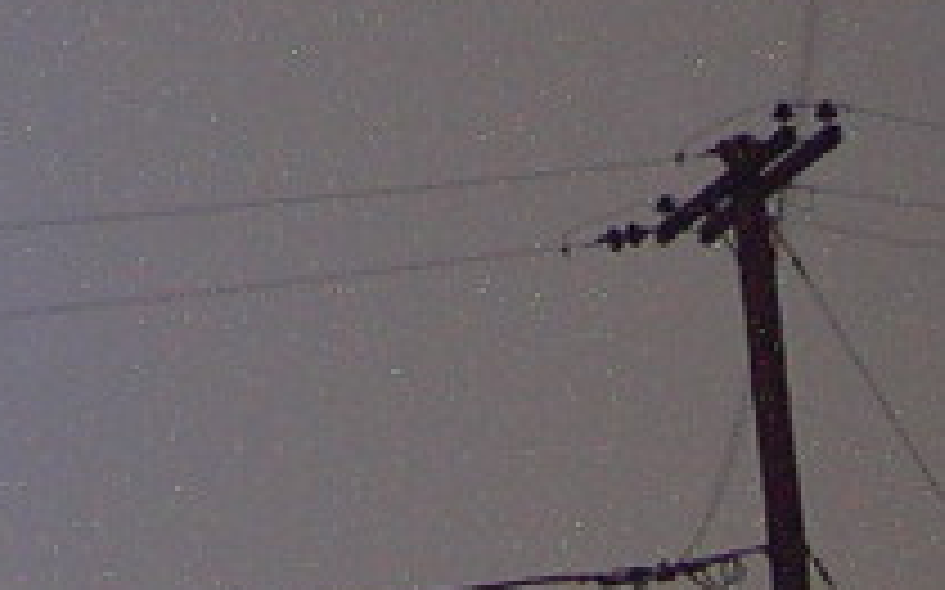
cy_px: -1148
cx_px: -400
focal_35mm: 246
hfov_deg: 8.4
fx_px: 6332
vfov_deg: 5.1
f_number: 2.8
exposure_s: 8
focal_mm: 8
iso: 100
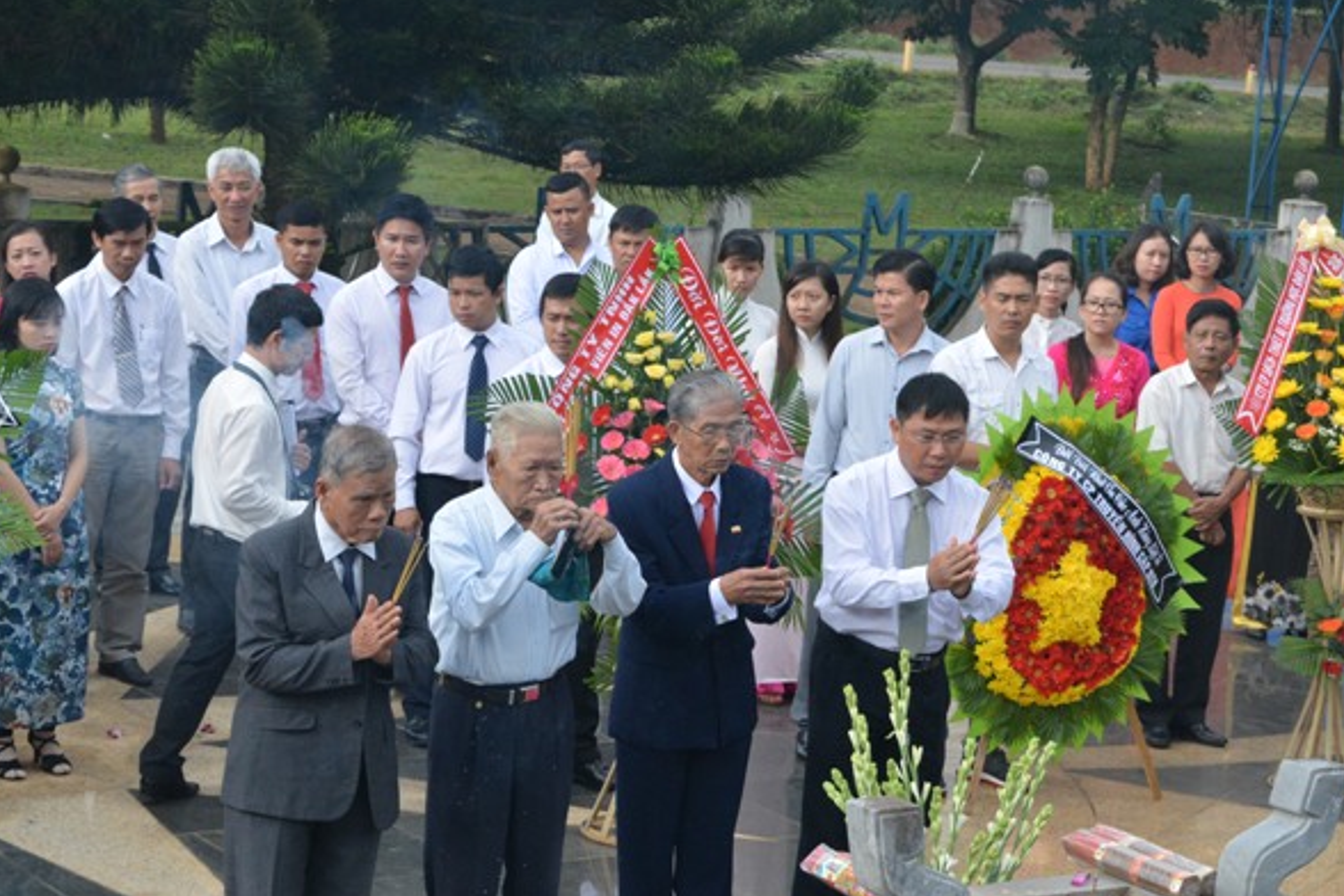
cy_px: 571
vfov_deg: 14.5
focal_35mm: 94
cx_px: 743
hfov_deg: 21.7
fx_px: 3509
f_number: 7.1
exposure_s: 1/1250
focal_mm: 48
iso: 1600
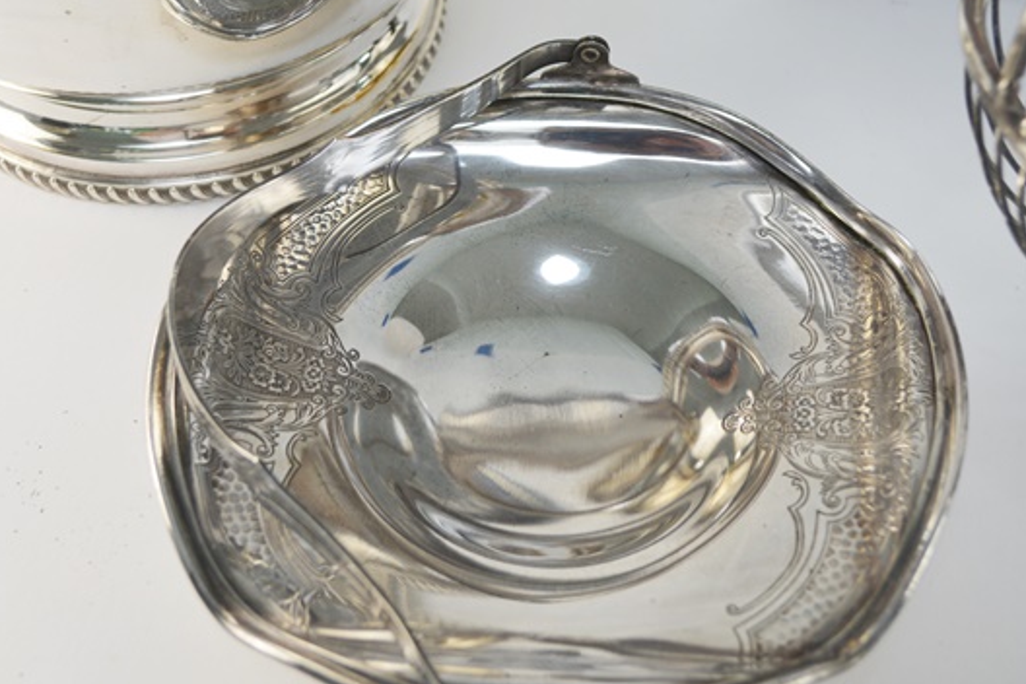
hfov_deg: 34.5
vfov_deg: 23.4
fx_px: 1653
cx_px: 464
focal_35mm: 58
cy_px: 326
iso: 200
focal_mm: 34
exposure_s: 1/160
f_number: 6.3
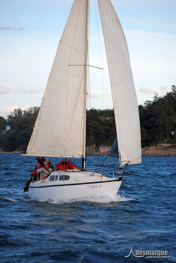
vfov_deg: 11.8
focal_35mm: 174
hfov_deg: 7.9
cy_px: 132
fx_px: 1272
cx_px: 88
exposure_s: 1/500
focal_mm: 116
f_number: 5.6
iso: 140
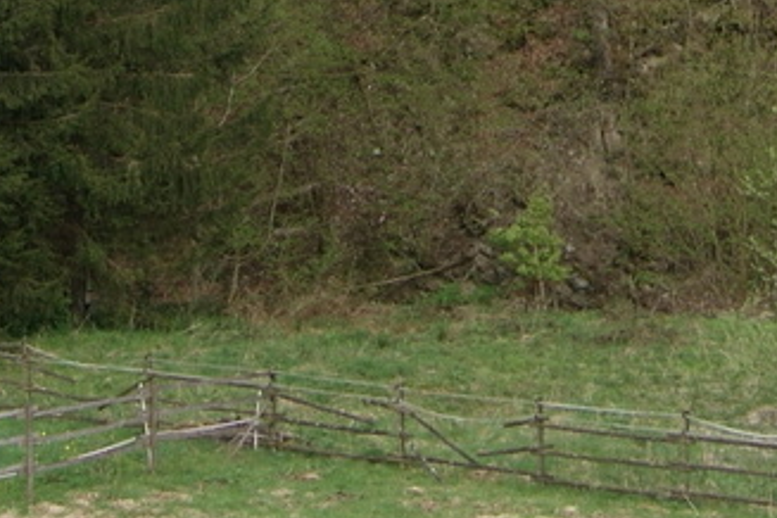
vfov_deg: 10.2
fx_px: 2676
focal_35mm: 124
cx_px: 606
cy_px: -508
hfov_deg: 16.4
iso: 100
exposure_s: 1/60
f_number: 6.3
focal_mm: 18
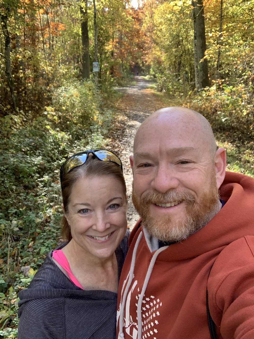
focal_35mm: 32
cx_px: 127
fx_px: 313
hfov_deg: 44.2
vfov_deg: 56.8
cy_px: 170
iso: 64
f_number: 2.2
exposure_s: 1/113
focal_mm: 2.87
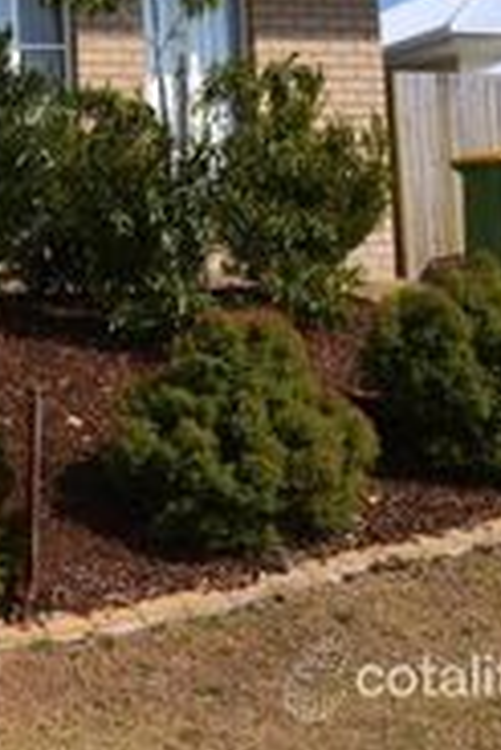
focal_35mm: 69
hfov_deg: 17.0
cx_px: -346
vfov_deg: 28.4
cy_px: 124
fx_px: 1438
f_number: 11
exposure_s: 1/200
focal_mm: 18
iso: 100
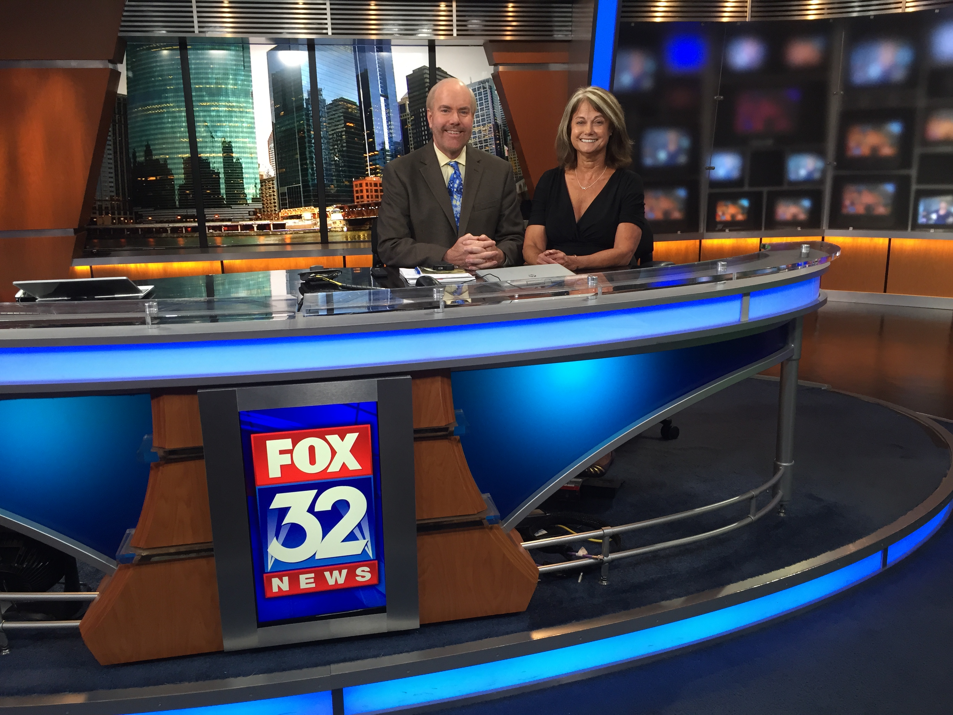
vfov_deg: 48.2
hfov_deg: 61.7
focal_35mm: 29
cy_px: 358
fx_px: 798
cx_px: 476
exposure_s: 1/30
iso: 64
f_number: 2.2
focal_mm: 4.15
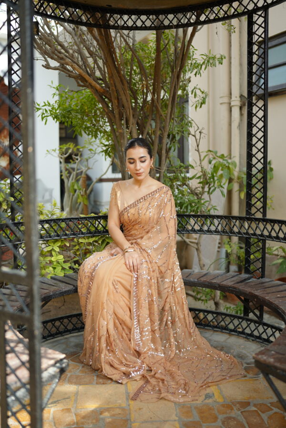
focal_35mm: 35
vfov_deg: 54.4
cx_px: 143
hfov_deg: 37.9
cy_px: 214
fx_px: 417
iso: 100
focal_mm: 35
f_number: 1.6
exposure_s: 1/640
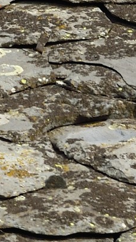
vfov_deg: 1.7
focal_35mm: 1233
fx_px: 7918
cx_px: -240
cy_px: -437
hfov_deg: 1.0
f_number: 11
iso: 200
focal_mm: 200
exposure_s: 1/250
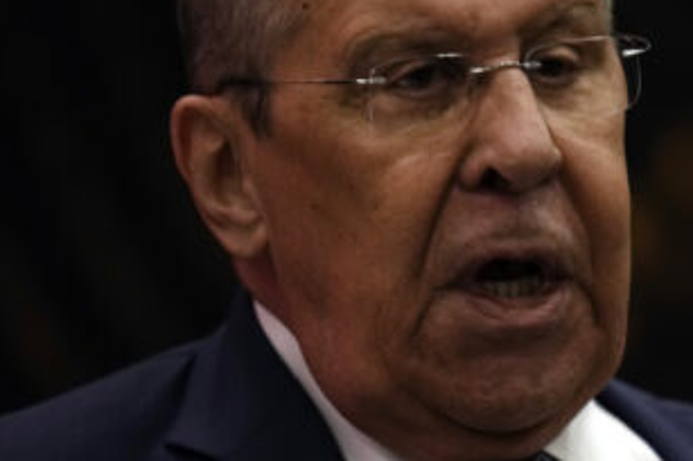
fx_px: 18806
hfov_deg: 2.1
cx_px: 716
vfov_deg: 1.4
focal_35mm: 978
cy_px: 341
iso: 1000
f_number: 2.8
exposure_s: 1/200
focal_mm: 400
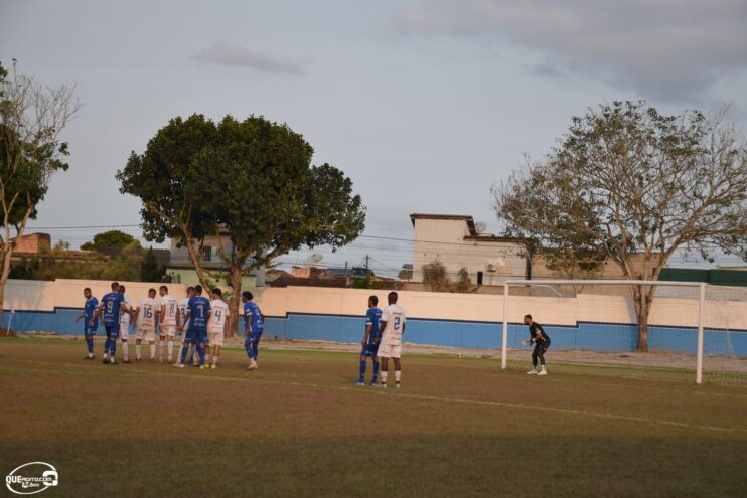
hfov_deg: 21.9
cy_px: 249
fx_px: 1930
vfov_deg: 14.7
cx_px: 374
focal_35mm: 93
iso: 200
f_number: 6.3
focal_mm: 62
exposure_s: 1/640
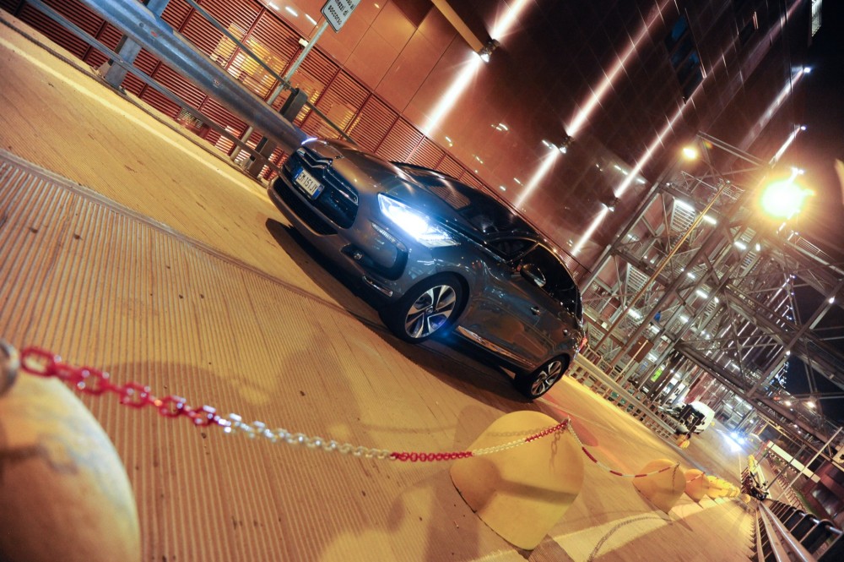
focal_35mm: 24
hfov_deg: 73.8
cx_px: 422
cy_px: 281
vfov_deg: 53.1
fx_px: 562
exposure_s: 1/20
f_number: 4
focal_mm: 24
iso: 3200
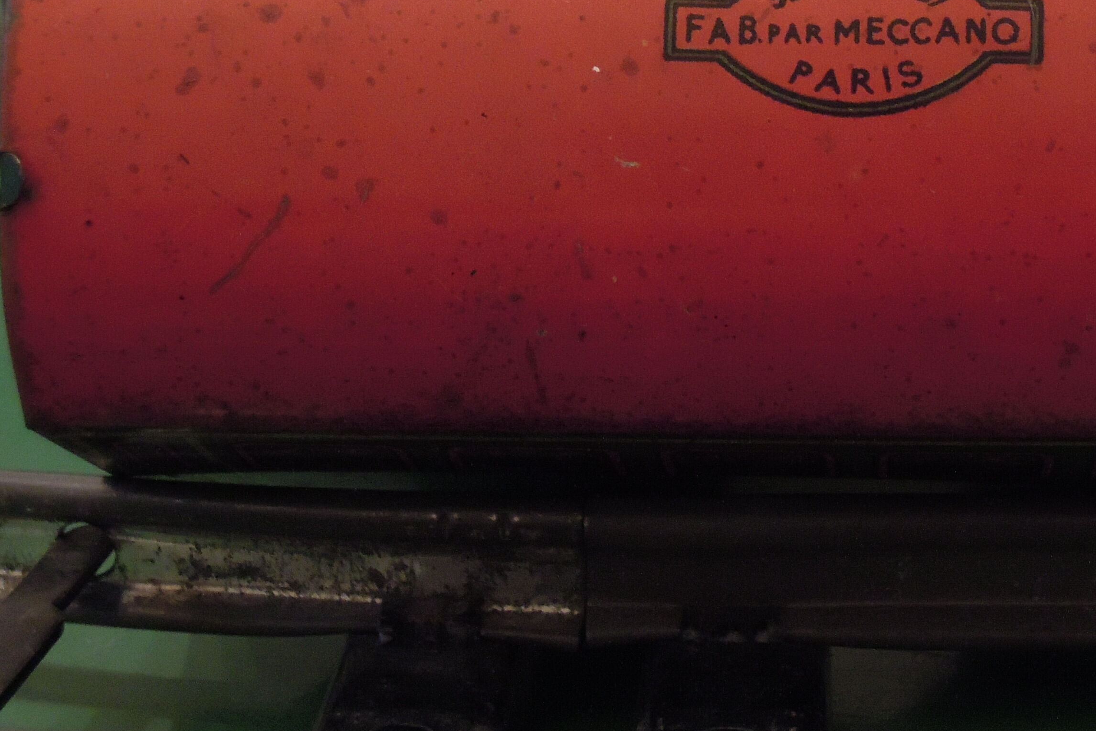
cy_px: 14
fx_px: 3044
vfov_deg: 13.5
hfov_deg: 20.2
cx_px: 827
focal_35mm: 100
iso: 720
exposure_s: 1/15
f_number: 4
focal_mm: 9.9
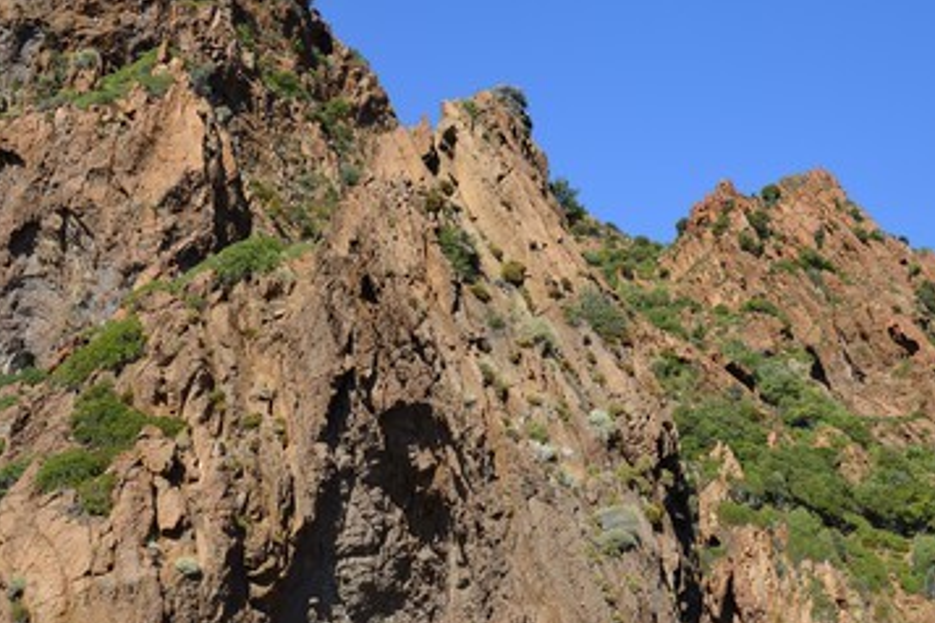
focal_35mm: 47
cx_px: 516
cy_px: 275
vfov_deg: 28.6
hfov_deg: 41.9
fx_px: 1221
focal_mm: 40
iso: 400
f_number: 8
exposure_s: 1/800
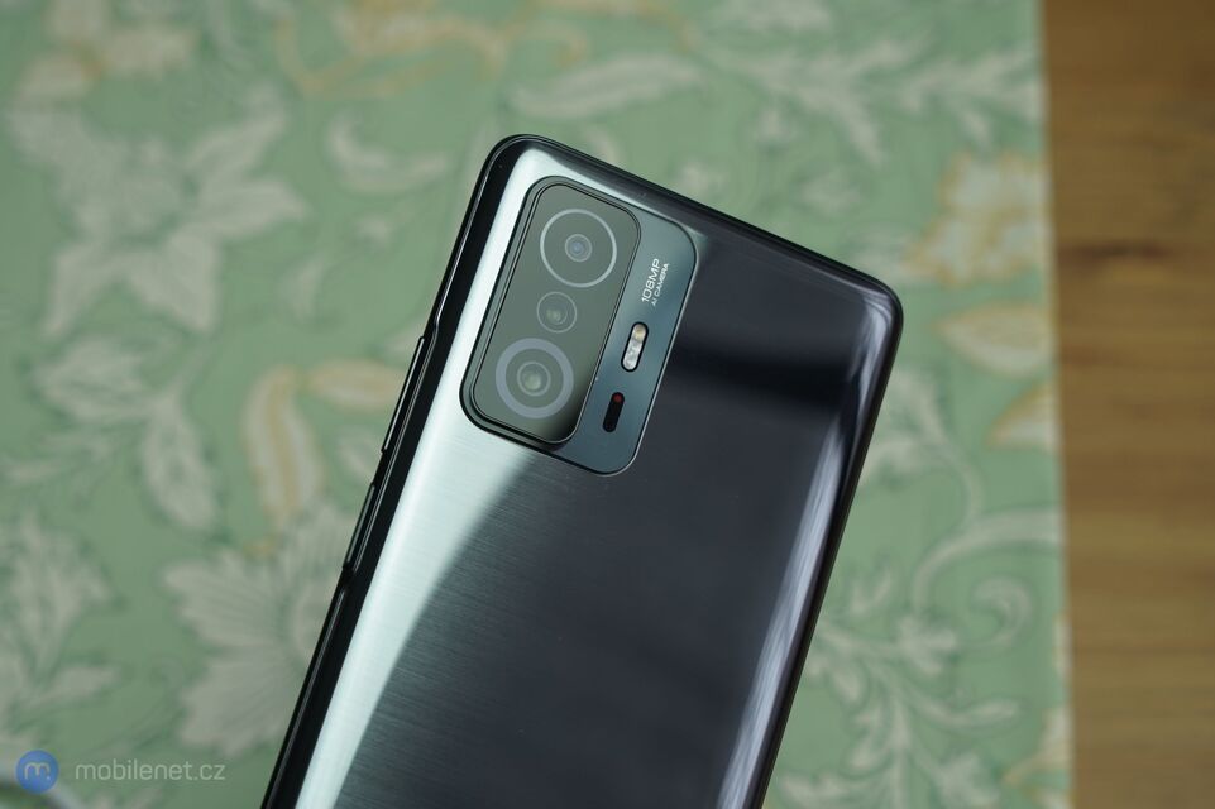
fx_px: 2092
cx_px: 608
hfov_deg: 32.4
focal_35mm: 62
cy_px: 404
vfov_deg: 21.9
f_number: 6.3
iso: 320
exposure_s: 1/125
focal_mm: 62
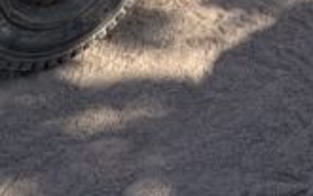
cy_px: -348
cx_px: 395
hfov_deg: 20.8
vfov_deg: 10.8
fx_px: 785
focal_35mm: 92
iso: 50
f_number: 2.2
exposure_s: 1/1976
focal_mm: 2.22
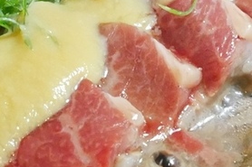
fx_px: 1413
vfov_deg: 6.8
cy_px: 66
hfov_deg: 10.2
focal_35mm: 202
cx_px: 168
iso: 3200
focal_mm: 32
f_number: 5.6
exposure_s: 1/30
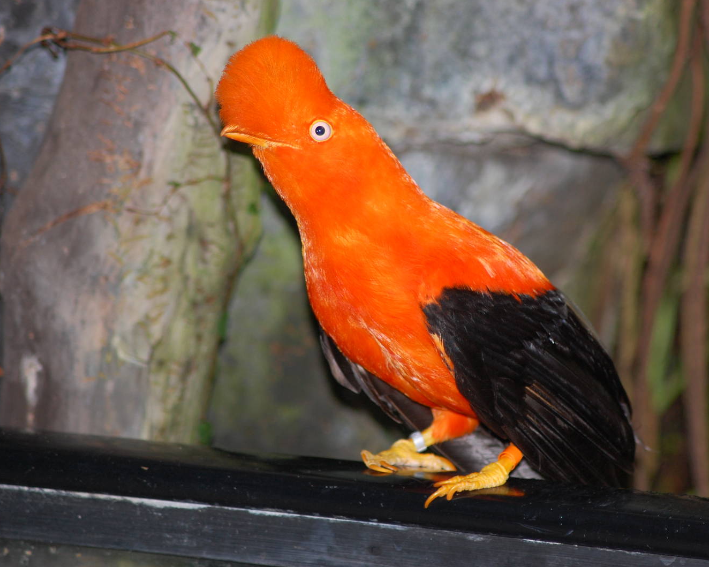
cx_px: 412
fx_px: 5350
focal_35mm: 255
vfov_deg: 6.1
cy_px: 283
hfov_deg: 7.6
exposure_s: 1/60
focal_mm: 150
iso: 400
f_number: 4.5
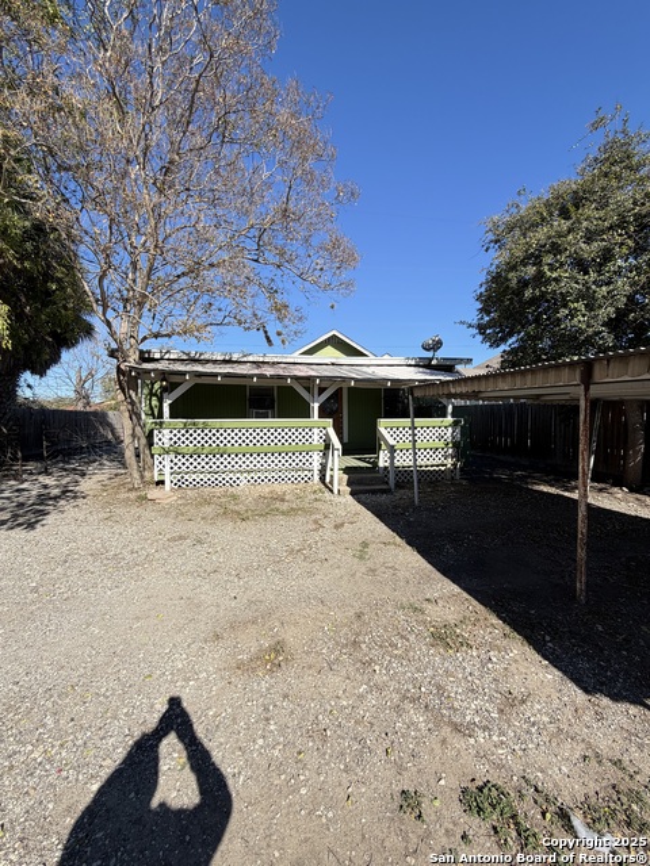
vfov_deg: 102.1
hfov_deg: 85.7
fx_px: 351
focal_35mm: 14
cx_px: 325
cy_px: 433
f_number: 2.2
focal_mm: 2.22
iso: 32
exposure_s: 1/770
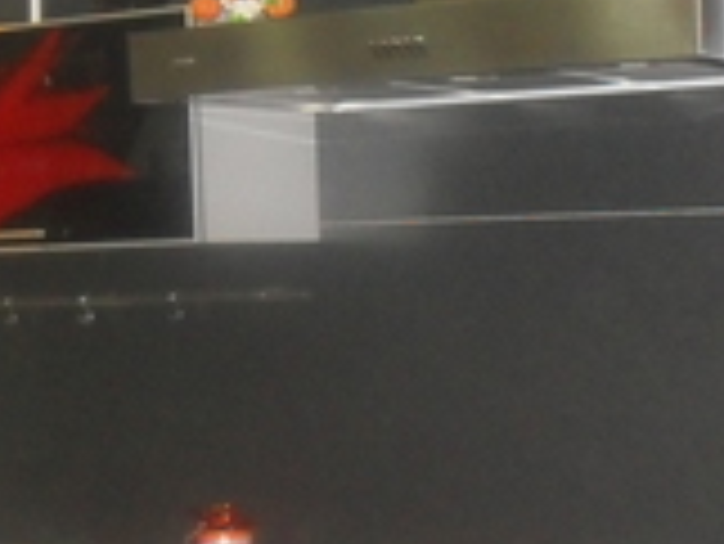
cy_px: 481
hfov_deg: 19.5
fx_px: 2051
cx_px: 693
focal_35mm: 98
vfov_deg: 15.0
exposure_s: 1/45
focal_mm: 6.3
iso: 400
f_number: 3.2
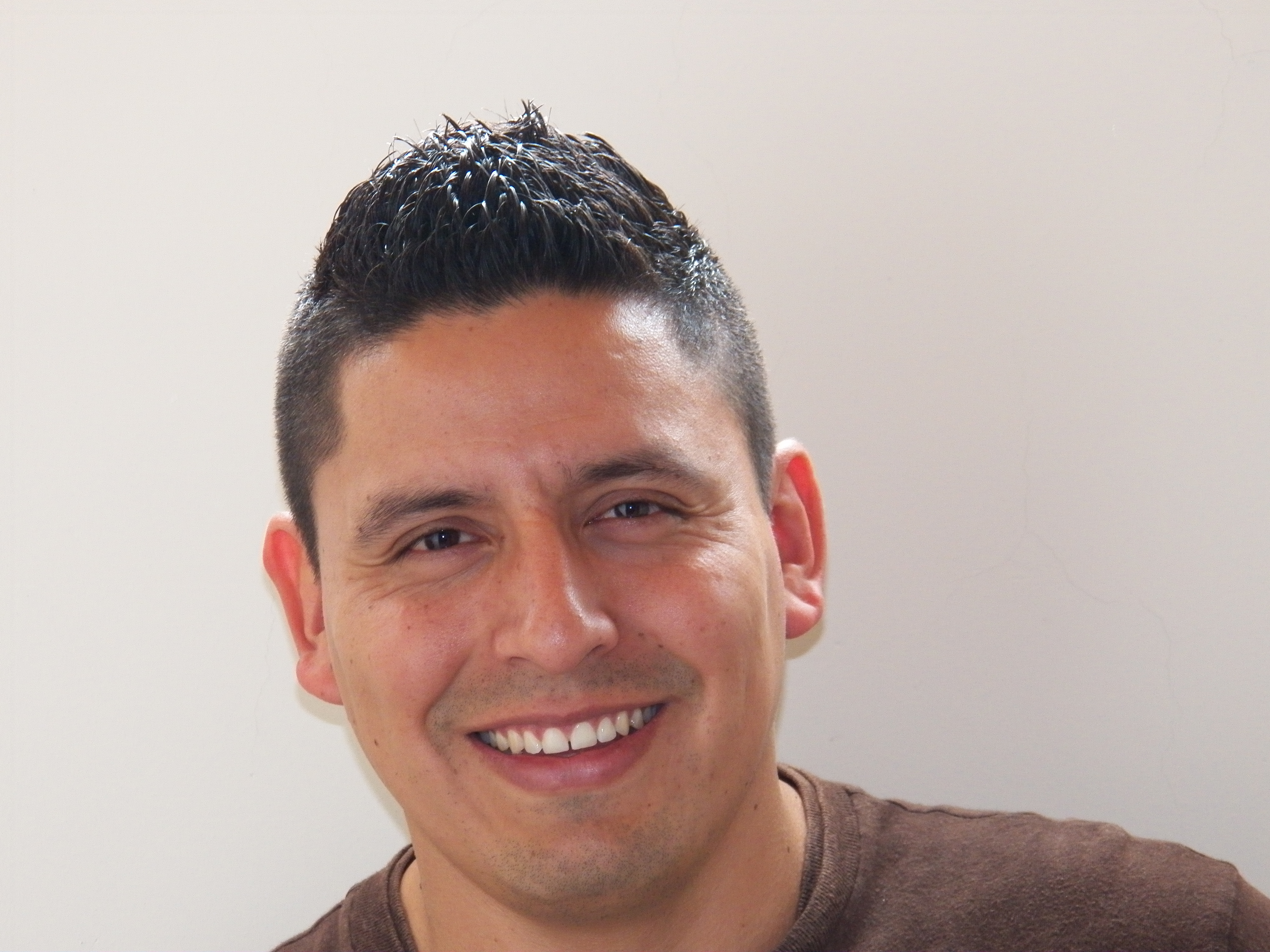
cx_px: 635
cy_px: 476
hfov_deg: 14.0
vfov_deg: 10.5
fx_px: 5173
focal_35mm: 141
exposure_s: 1/50
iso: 400
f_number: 4
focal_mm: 25.4
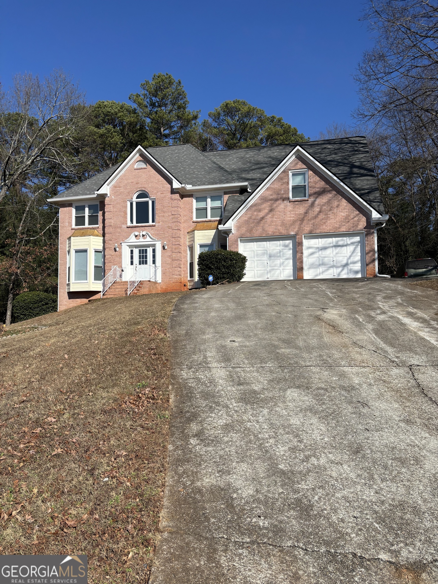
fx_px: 439
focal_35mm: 26
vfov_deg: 67.3
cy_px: 292
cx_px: 219
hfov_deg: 53.1
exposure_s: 1/4854
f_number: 1.6
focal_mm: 5.96
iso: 50
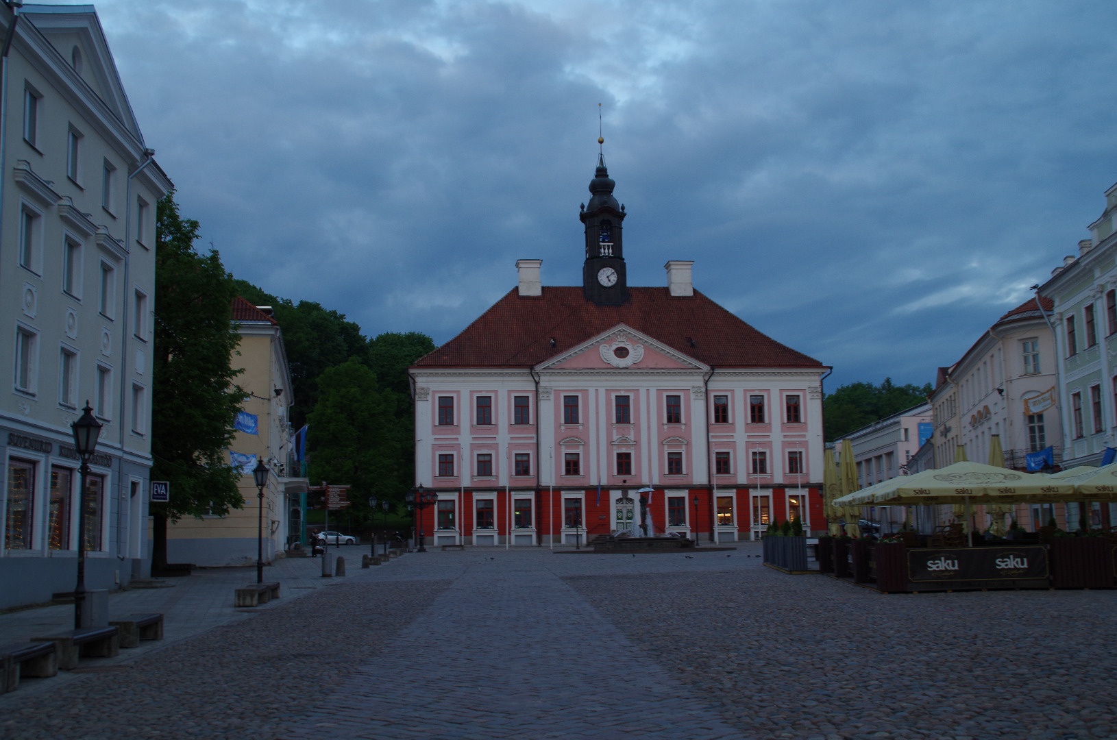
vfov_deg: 31.8
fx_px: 1301
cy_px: 370
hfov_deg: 46.5
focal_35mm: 42
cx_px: 558
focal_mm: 28
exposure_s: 1/50
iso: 250
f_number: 8
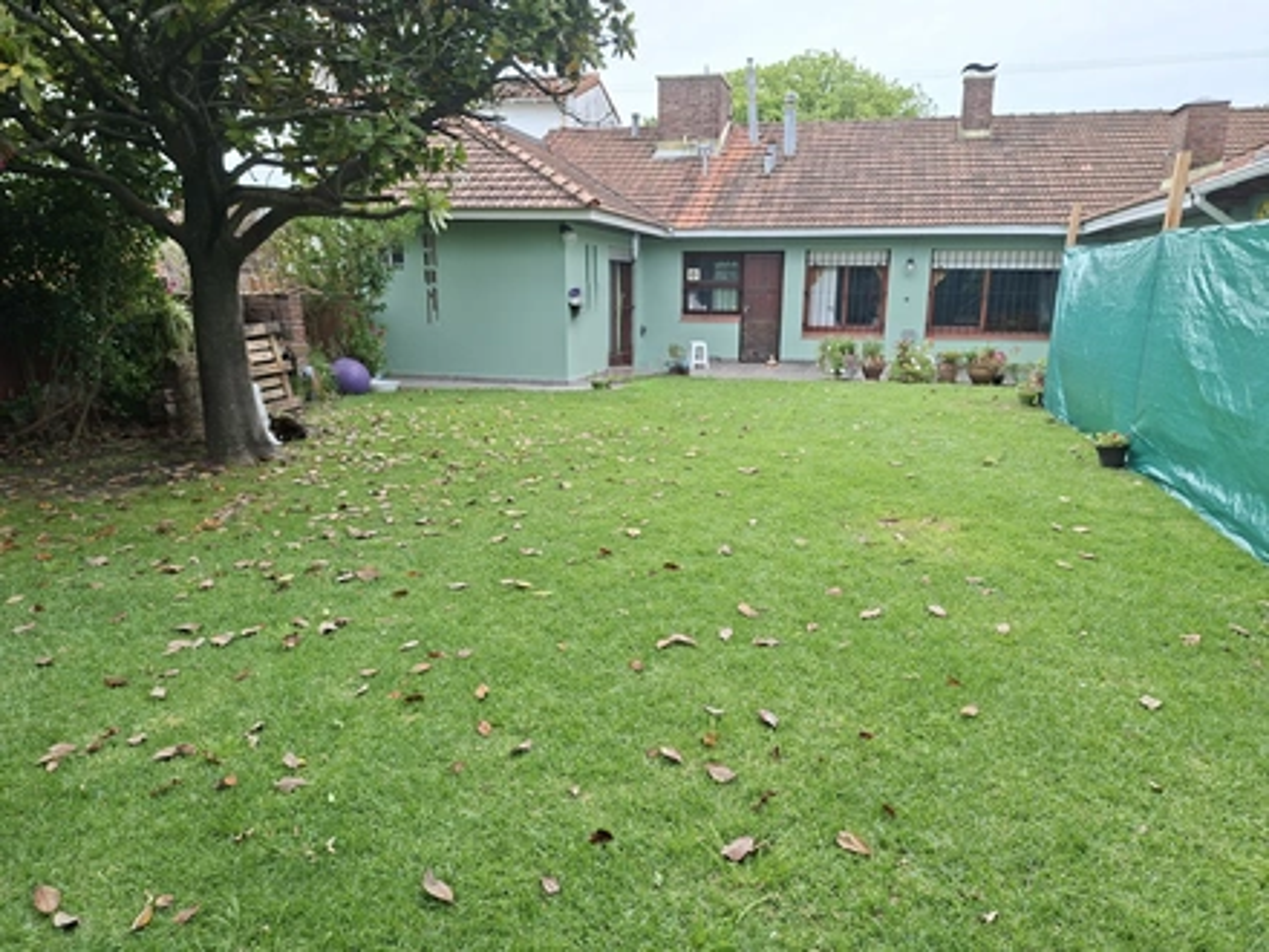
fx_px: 843
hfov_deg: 73.9
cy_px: 476
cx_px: 634
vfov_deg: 58.9
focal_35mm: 23
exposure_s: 1/476
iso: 50
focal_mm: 5.54
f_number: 1.8
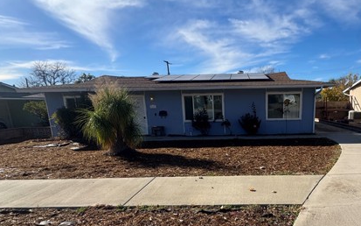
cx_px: 242
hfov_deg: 74.7
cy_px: 151
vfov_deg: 52.0
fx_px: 226
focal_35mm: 23
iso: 50
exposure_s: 1/1637
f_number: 2.2
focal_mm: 2.22
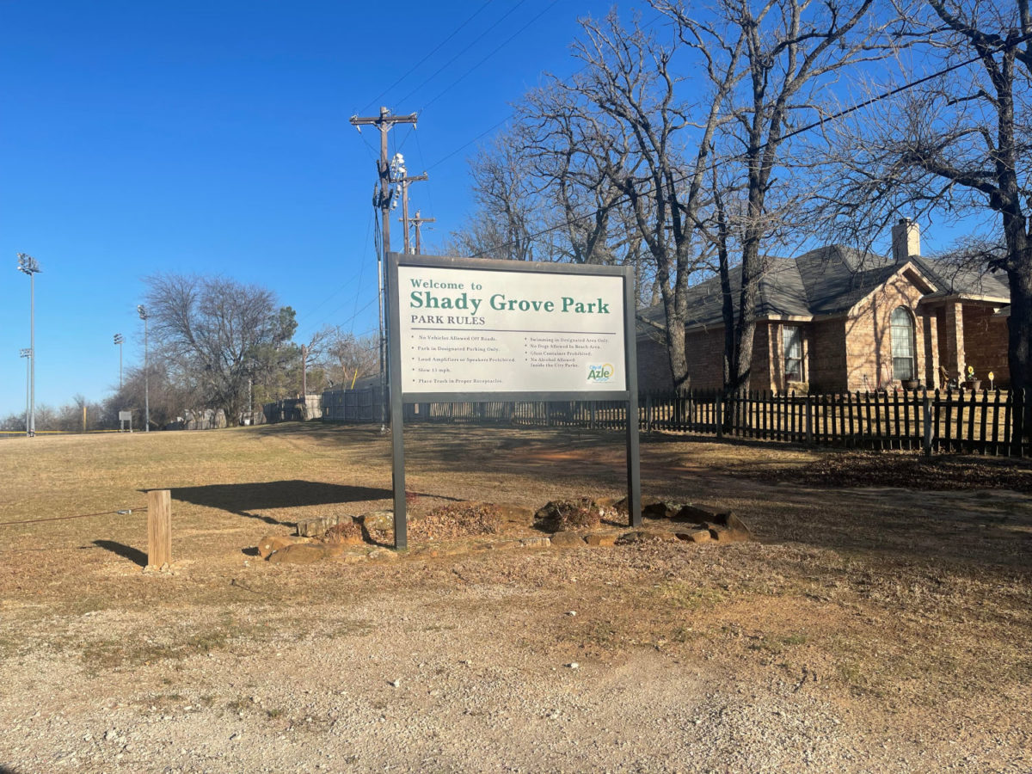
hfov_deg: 67.3
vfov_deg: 53.1
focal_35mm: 26
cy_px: 387
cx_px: 516
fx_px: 775
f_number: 1.6
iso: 32
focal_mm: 5.1
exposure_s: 1/3003
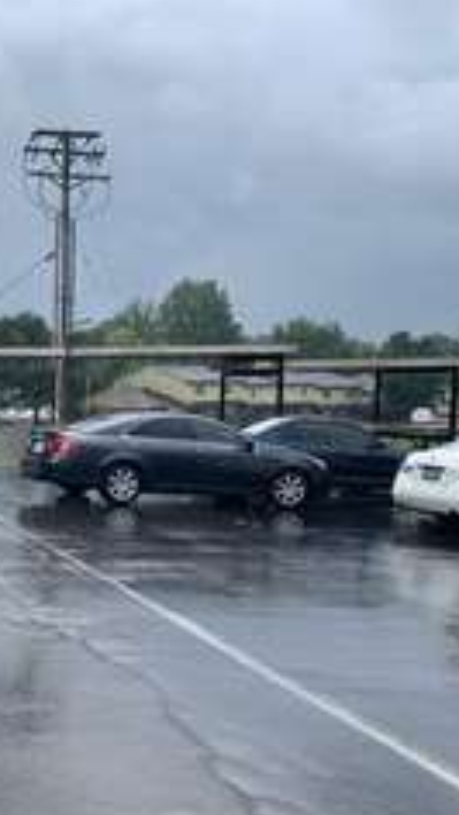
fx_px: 1037
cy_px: 490
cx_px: -217
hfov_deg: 21.3
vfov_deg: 42.7
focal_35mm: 48
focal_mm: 4.25
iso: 25
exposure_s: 1/1250
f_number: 1.8
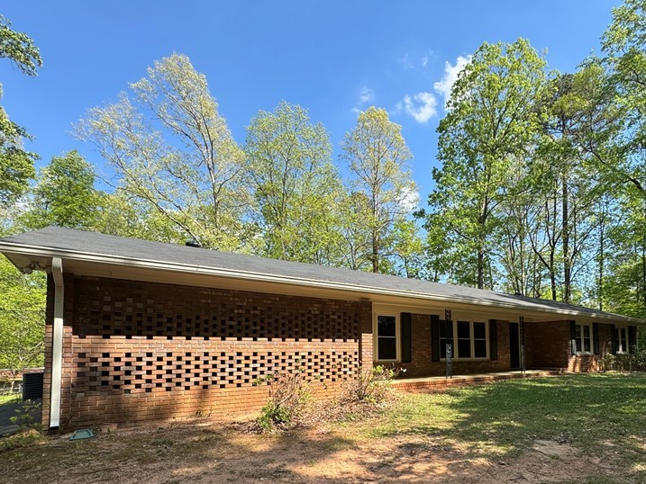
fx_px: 373
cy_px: 333
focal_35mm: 20
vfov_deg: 63.8
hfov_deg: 81.2
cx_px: 373
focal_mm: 2.22
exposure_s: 1/771
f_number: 2.2
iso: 50
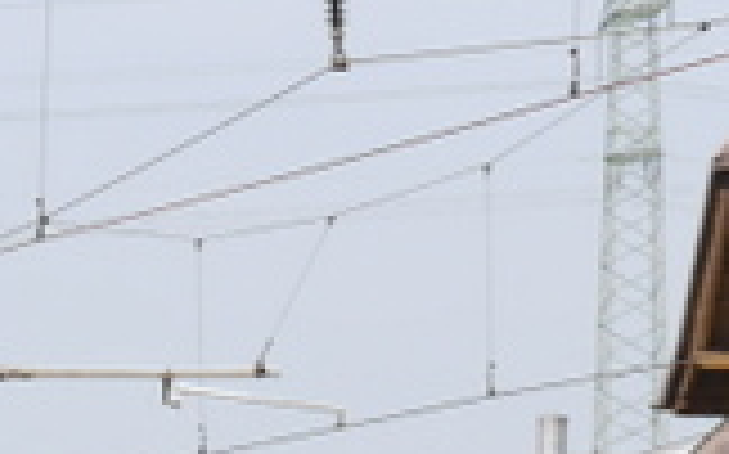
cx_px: -684
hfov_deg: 2.6
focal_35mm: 798
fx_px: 15843
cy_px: 1160
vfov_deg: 1.6
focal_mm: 61
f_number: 6.3
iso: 160
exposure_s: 1/320
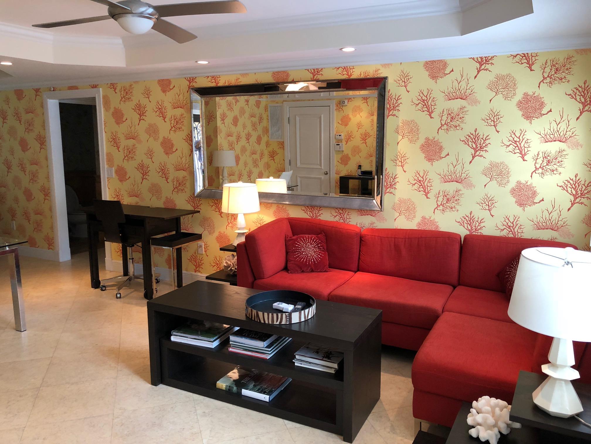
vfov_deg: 48.2
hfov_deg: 61.7
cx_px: 296
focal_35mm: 29
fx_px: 495
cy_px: 222
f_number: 1.8
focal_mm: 3.99
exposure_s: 1/30
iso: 40
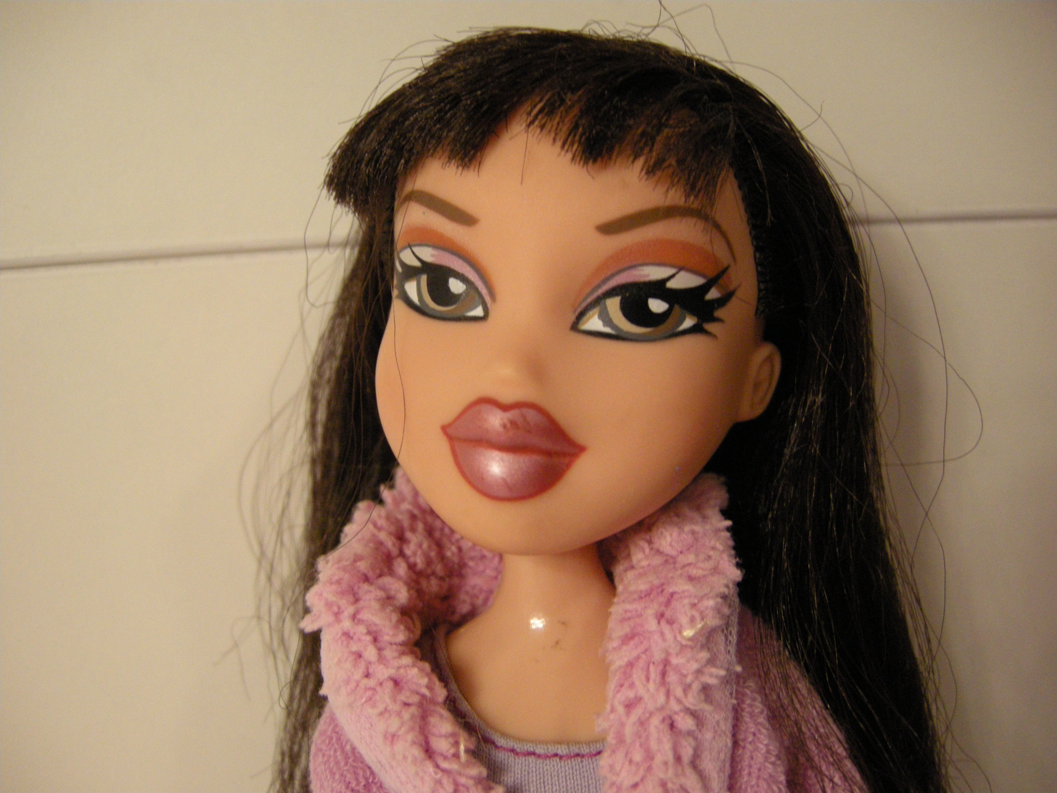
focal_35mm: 35
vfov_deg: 40.7
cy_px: 396
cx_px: 528
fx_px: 1069
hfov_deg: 52.6
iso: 400
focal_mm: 7.5
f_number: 2.7
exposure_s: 1/42.1
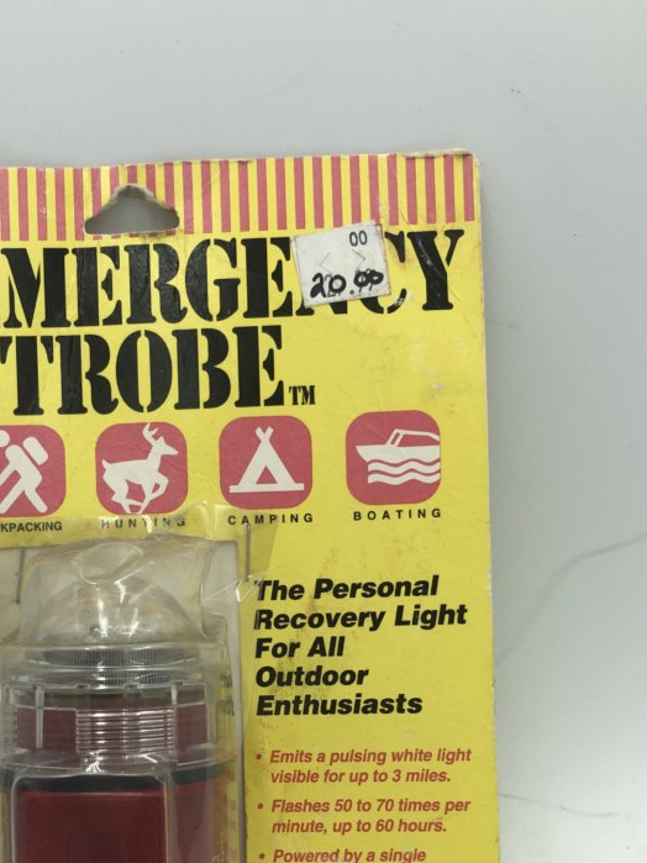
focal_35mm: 41
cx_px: 212
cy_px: 627
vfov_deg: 44.5
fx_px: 1022
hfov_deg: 34.8
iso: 20
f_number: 1.8
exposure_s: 1/823
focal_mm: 3.99
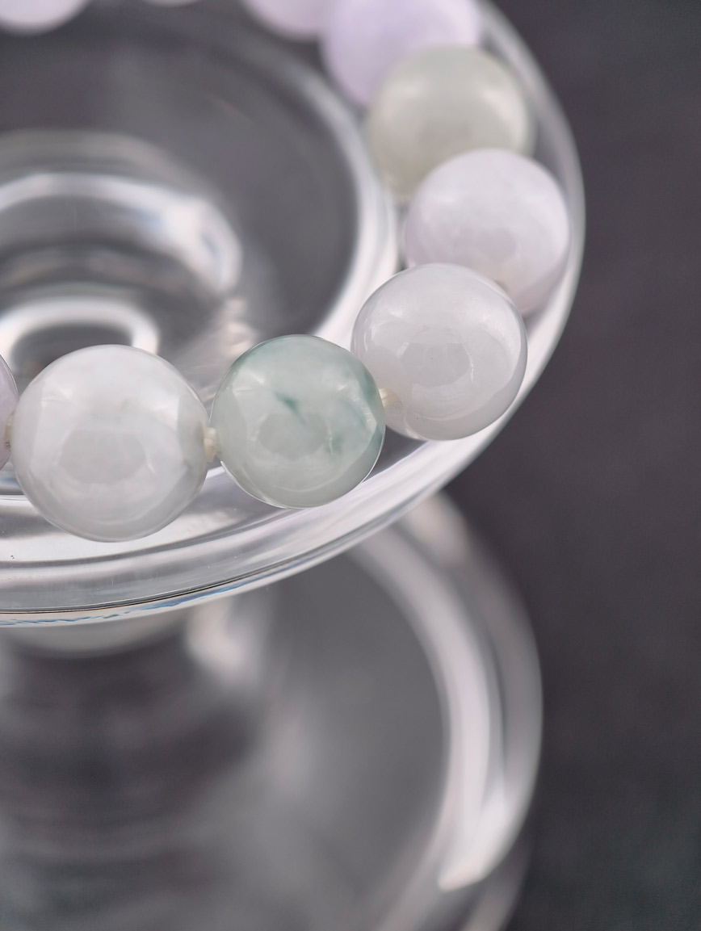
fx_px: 2290
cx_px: 350
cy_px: 466
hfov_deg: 17.4
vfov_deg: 23.0
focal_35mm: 85
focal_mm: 22.48
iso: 125
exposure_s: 1/160
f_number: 2.67
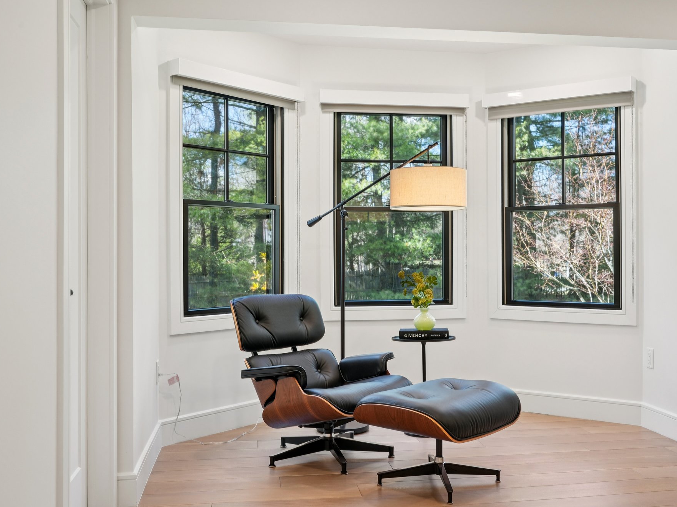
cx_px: 387
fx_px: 763
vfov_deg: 36.8
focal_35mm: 39
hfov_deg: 47.7
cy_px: 260
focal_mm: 35
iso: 400
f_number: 9
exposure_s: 1/30
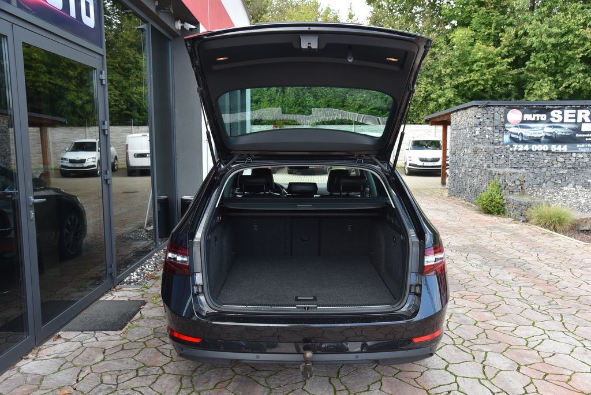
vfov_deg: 42.4
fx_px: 509
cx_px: 296
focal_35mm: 31
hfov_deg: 60.3
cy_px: 198
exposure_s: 1/160
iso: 500
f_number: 6.3
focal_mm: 31
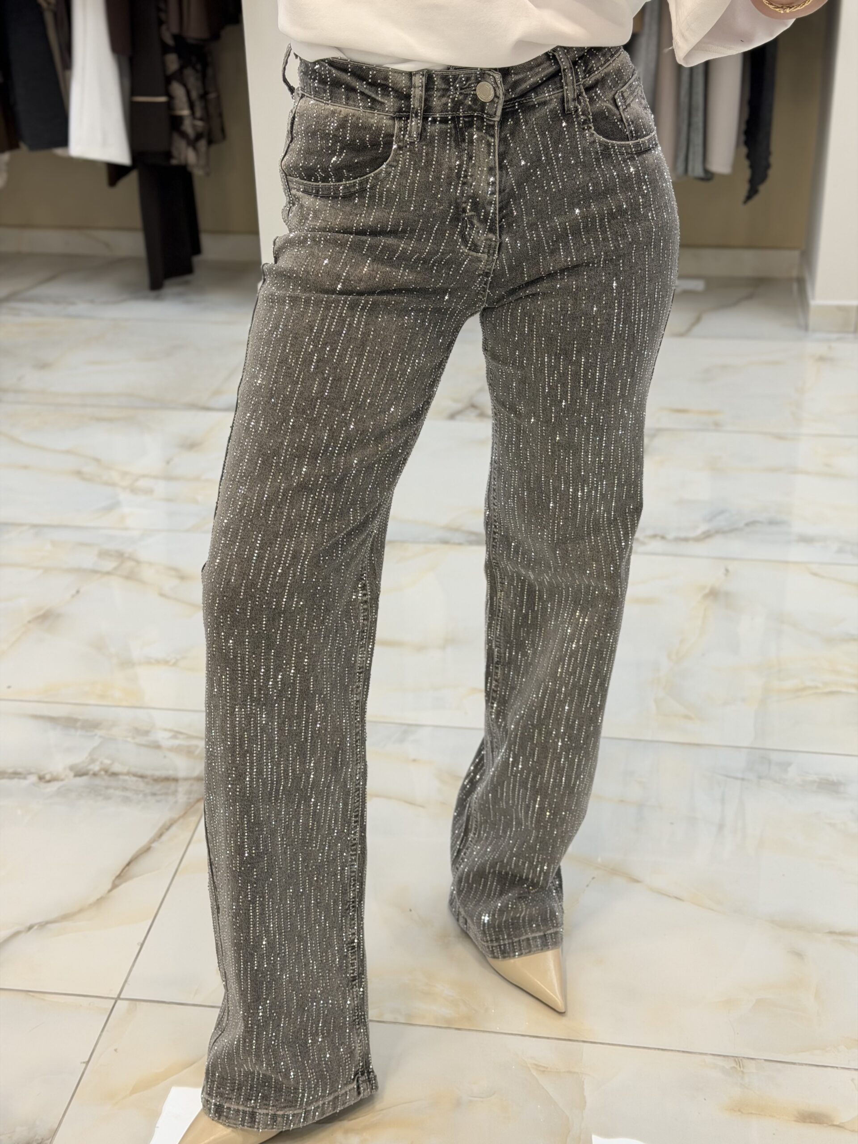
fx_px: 1586
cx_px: 429
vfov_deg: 39.7
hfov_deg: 30.3
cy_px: 572
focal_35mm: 48
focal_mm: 6.76
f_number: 1.78
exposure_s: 1/50
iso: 50
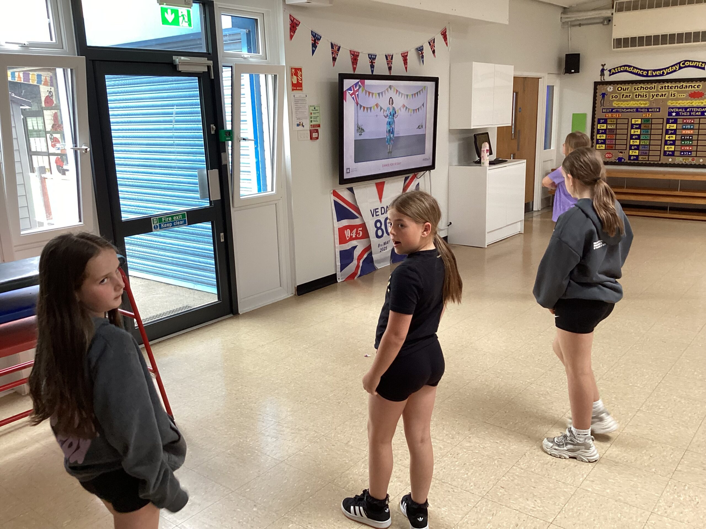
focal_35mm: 31
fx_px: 632
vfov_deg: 45.4
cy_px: 264
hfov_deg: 58.4
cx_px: 353
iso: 100
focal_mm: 3.3
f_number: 2.4
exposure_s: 1/50
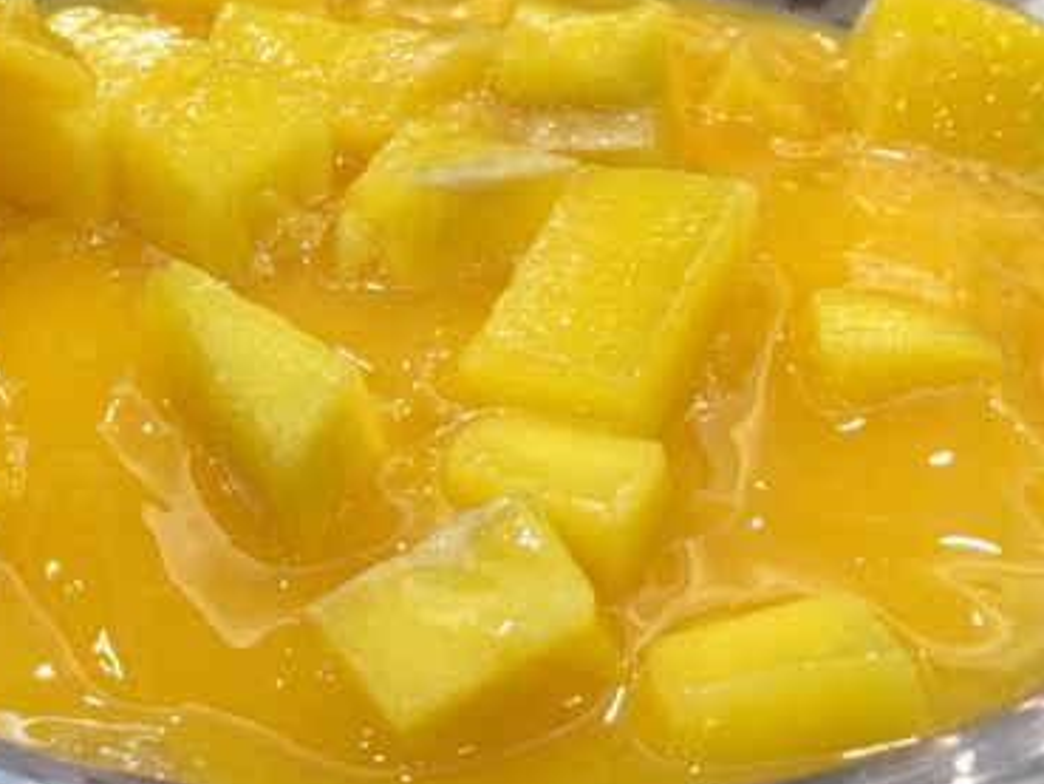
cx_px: 362
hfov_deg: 34.7
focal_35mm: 55
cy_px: 350
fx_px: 1659
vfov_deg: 26.6
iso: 40
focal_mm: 4.15
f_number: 2.2
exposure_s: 1/17
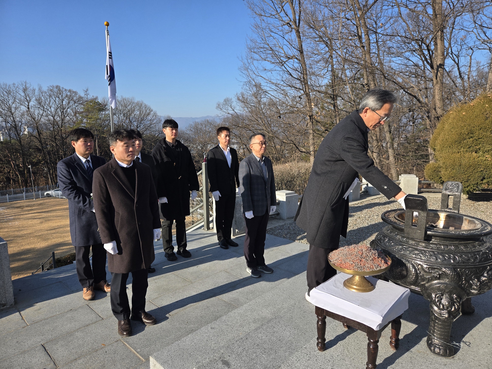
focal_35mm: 23
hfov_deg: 73.9
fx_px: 327
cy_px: 184
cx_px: 246
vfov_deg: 58.9
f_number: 1.8
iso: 64
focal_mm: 5.4
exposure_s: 1/2921
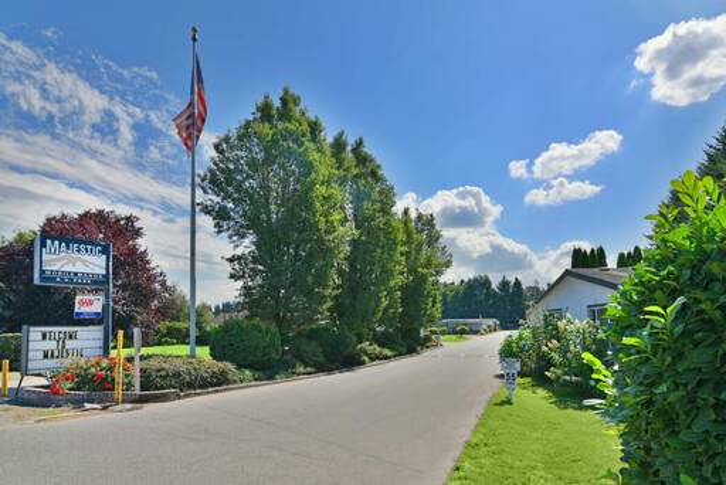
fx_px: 383
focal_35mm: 19
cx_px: 363
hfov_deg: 86.9
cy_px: 242
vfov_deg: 64.6
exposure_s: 1/160
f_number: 8
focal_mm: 19
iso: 64
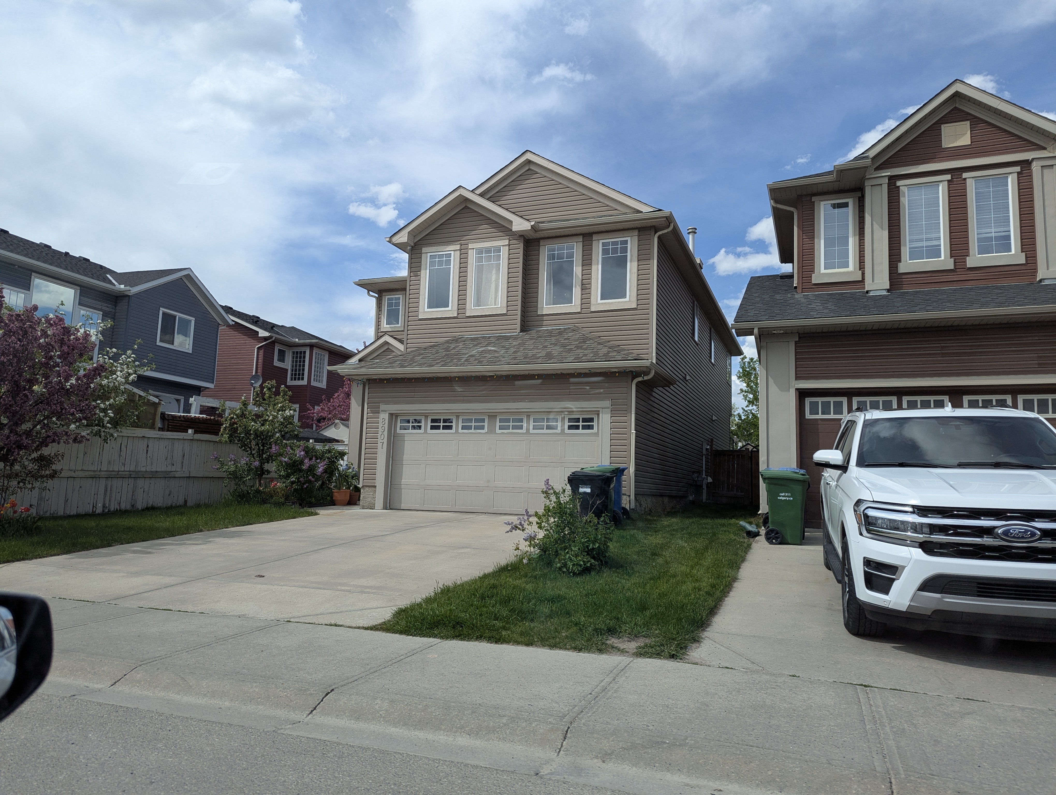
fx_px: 733
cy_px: 398
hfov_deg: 71.5
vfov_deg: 56.9
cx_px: 528
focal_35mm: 24
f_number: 1.85
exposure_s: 1/1618
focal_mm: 6.81
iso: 41
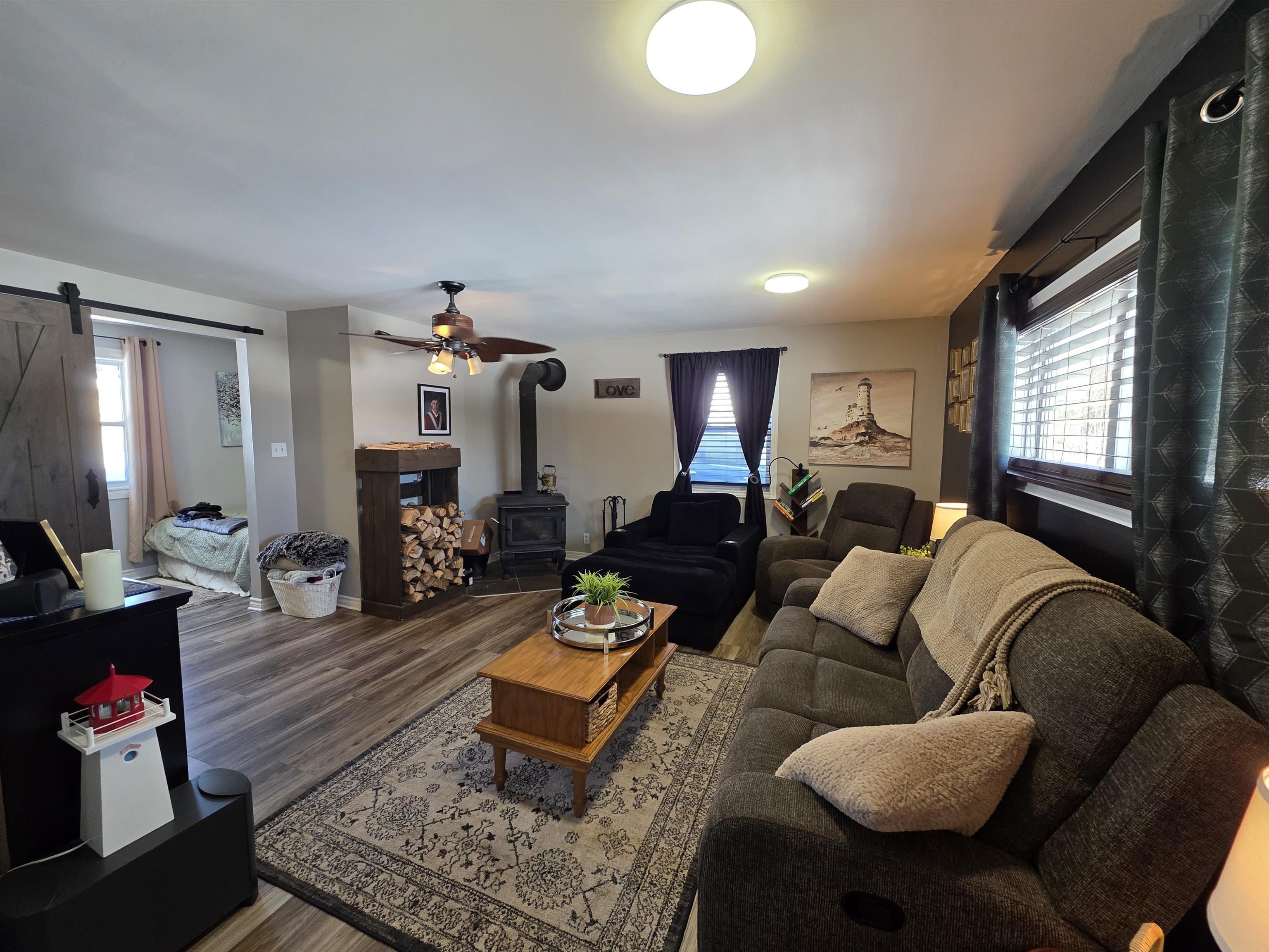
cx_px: 634
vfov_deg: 89.9
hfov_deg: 106.2
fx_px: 477
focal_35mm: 13
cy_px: 476
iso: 200
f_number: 1.9
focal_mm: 2.2
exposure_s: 1/120
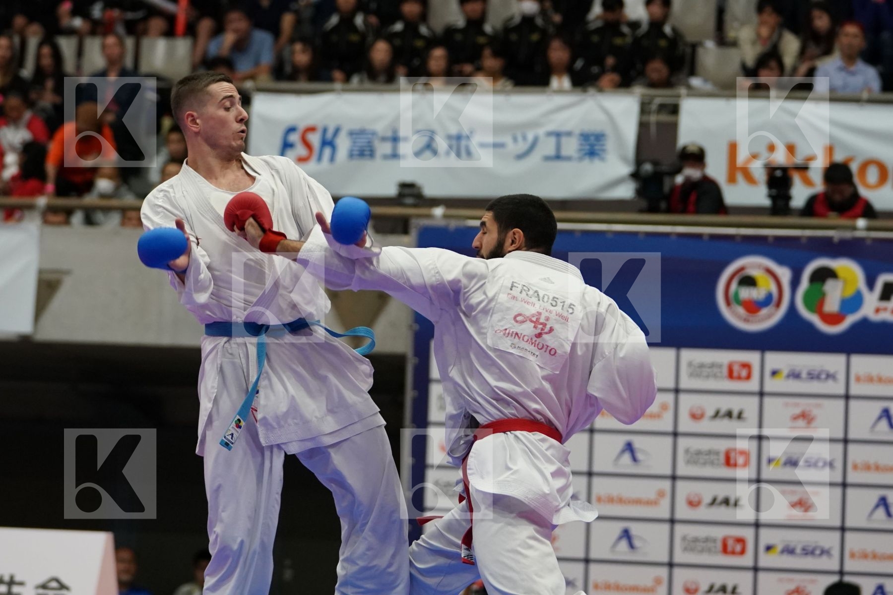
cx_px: 446
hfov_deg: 12.2
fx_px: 4167
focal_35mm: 168
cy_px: 298
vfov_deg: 8.2
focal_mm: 112
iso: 2500
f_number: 2.8
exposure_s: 1/1000
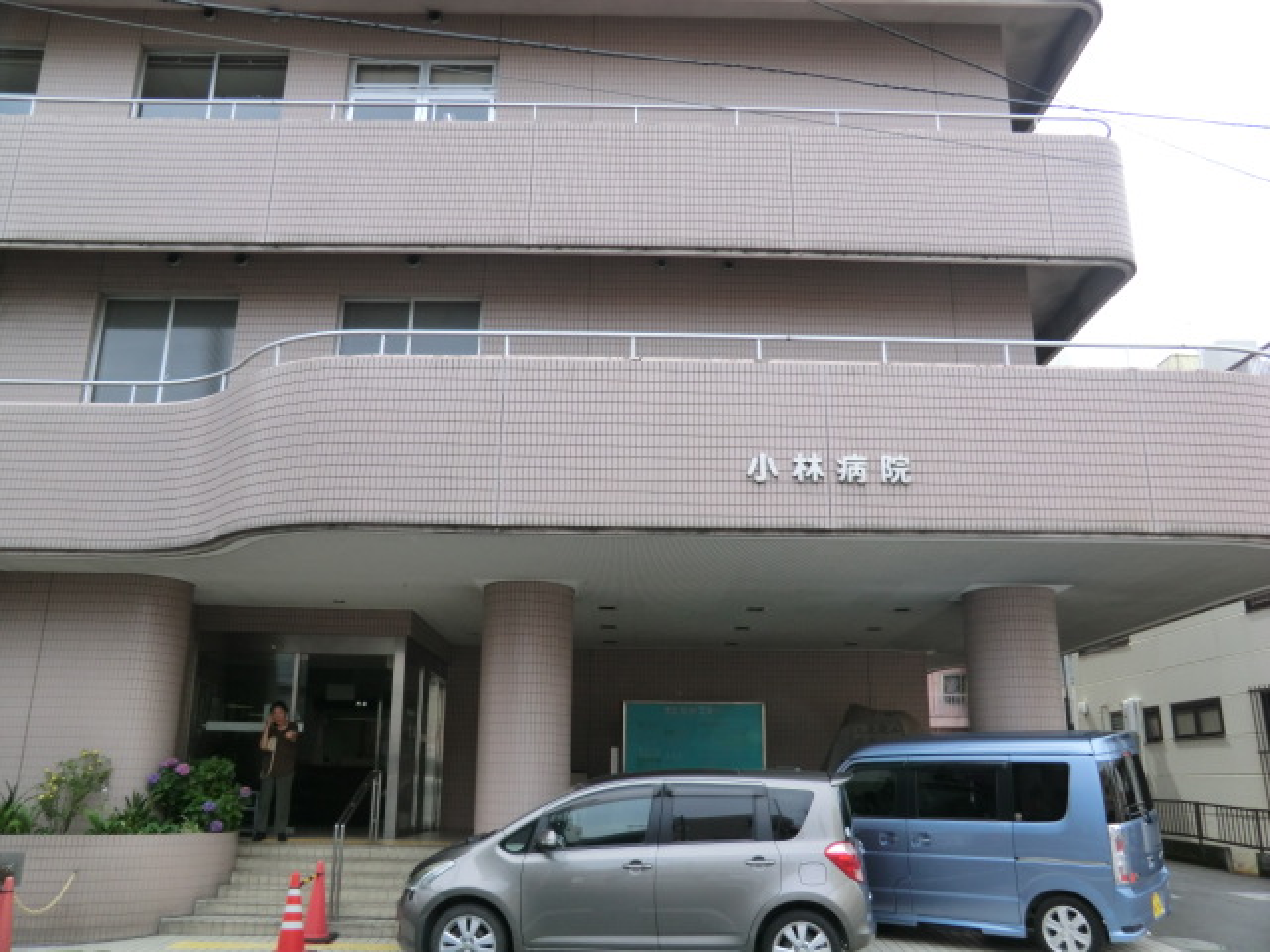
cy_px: 476
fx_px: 1064
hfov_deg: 61.7
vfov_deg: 48.2
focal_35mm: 29
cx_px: 635
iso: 80
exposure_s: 1/320
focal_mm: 5.2
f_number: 3.5
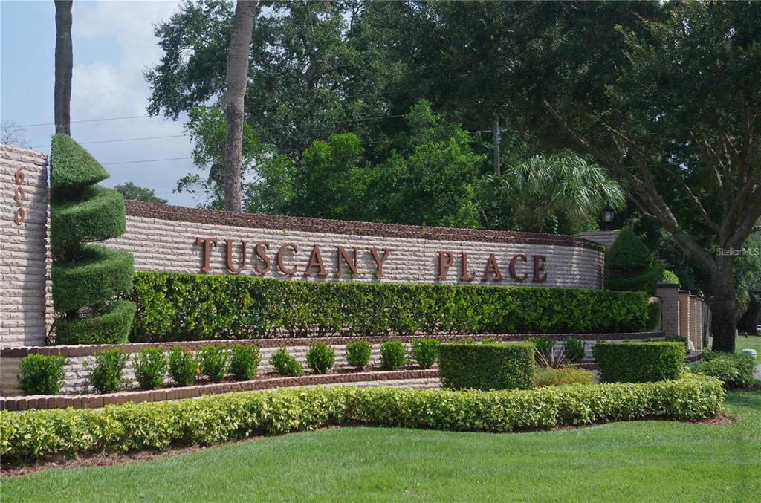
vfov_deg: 25.8
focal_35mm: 52
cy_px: 252
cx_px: 380
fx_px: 1096
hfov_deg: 38.3
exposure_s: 1/640
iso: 200
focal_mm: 35
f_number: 6.3
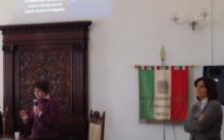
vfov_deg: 15.3
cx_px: 53
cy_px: 76
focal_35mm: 85
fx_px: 519
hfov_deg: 24.1
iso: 50
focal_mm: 4.28
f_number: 2.4
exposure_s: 1/20
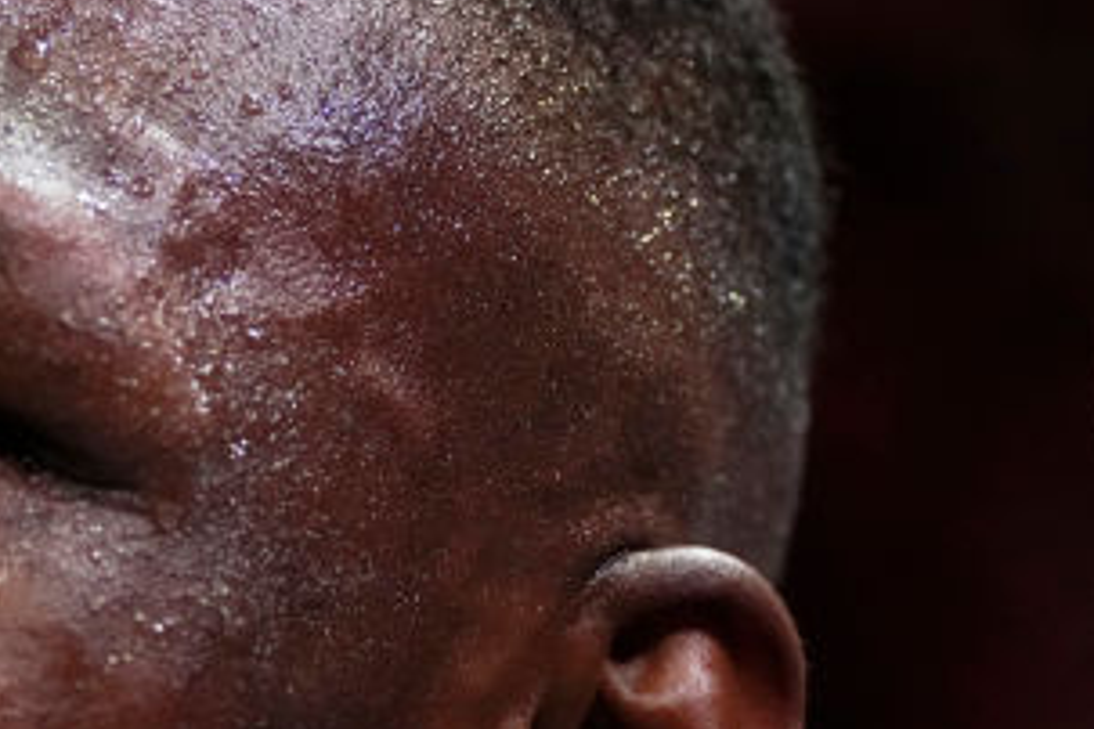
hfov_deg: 5.6
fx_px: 11000
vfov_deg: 3.8
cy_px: 886
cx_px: -473
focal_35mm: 362
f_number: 2.8
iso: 3200
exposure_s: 1/1250
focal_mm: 107
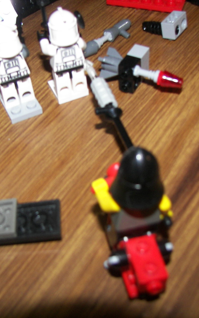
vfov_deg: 39.6
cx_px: 84
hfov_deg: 25.3
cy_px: 159
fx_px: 442
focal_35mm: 51
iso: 100
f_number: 2.8
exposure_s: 1/30
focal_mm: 6
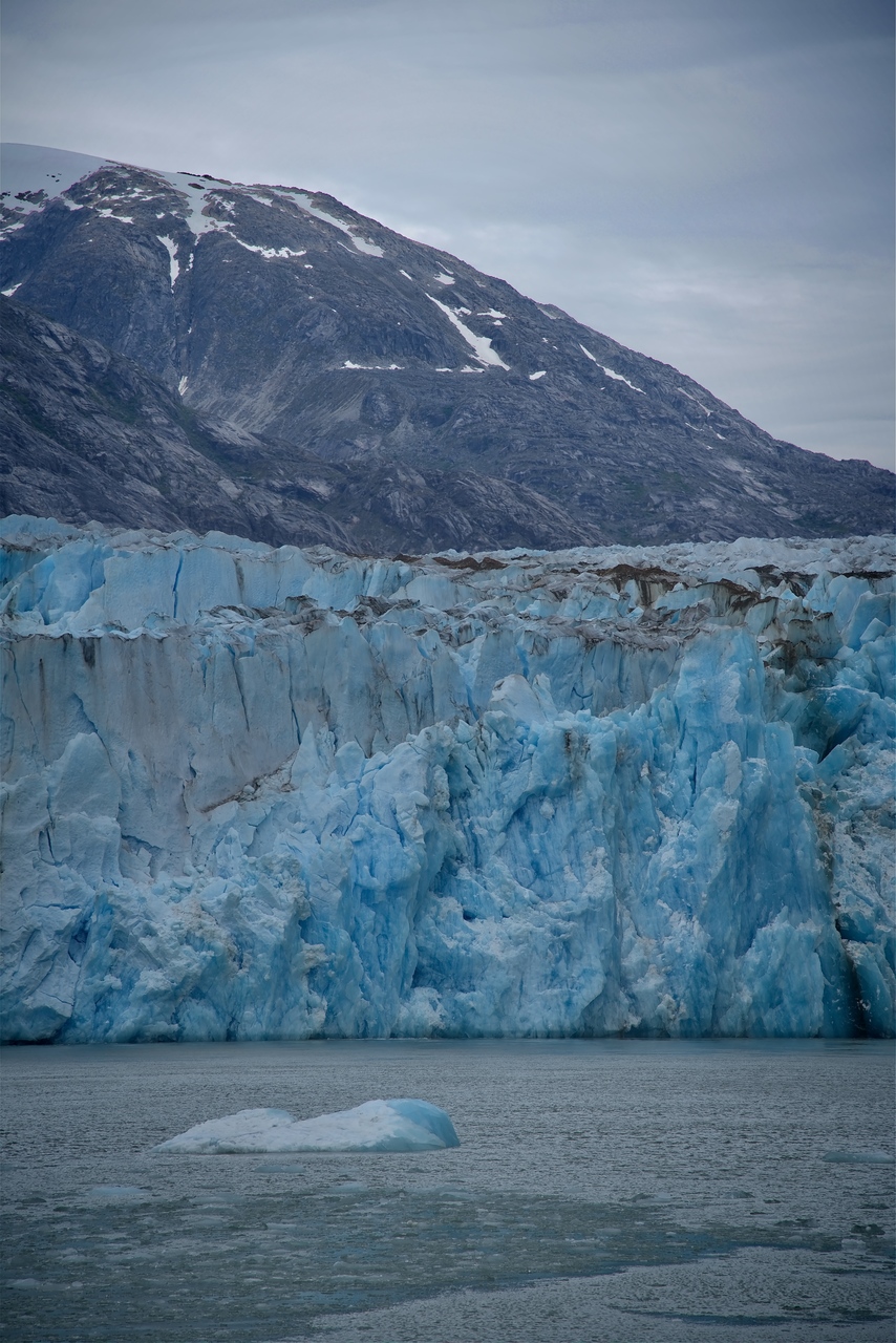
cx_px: 448
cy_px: 672
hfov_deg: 11.4
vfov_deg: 17.1
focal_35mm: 120
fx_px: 4477
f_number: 5.6
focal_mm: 120
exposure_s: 1/250
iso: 100
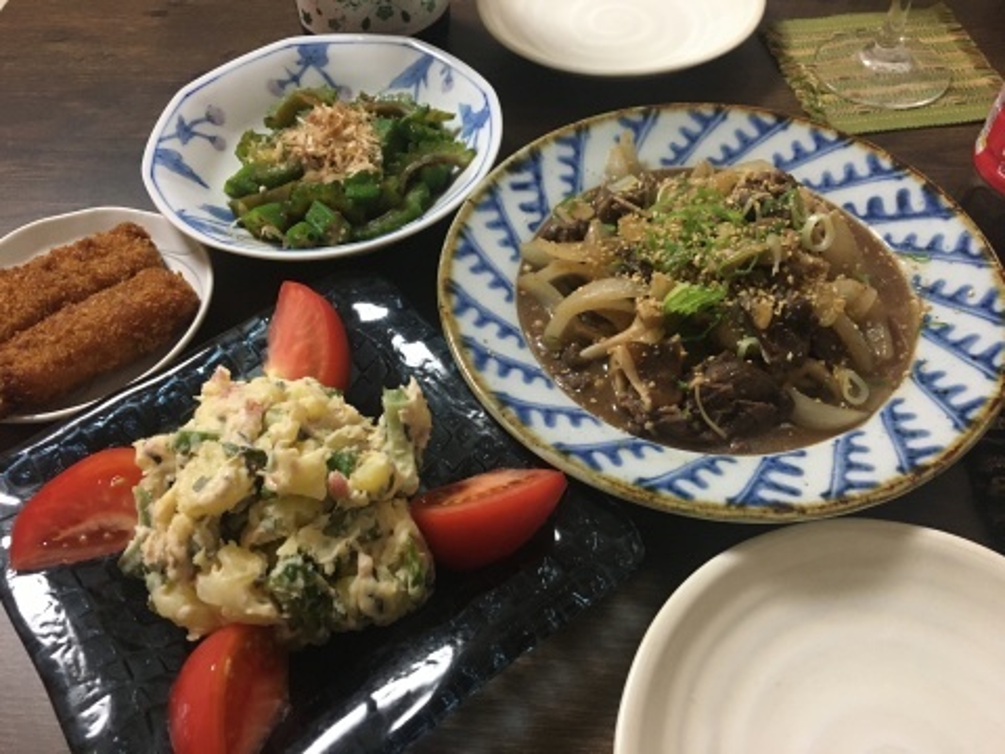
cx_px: 502
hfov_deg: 61.7
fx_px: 842
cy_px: 377
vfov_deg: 48.2
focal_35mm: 29
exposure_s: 1/30
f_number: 2.2
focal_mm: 4.15
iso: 160
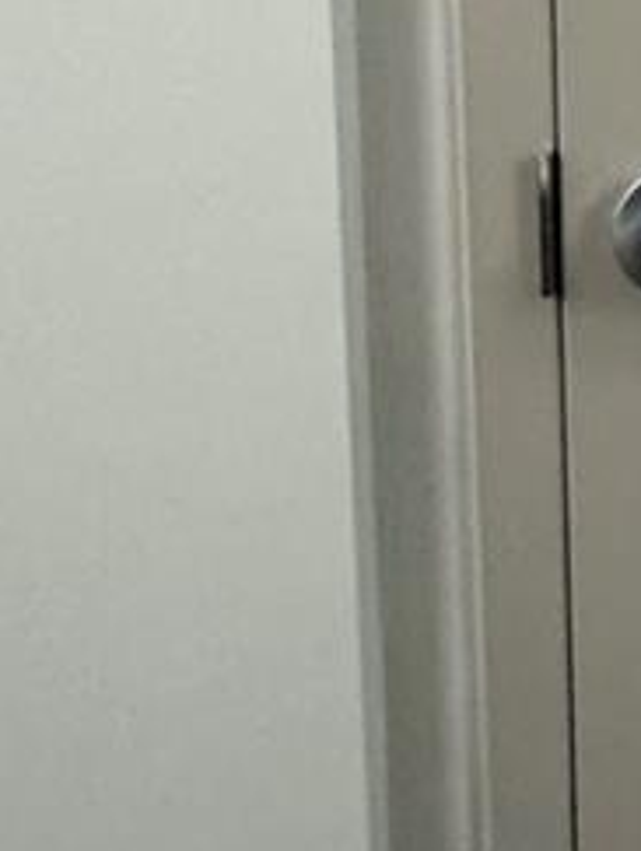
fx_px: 1699
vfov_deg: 25.7
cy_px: -119
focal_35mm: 69
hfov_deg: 19.2
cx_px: 900
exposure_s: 1/60
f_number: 2.2
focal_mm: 2.22
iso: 800
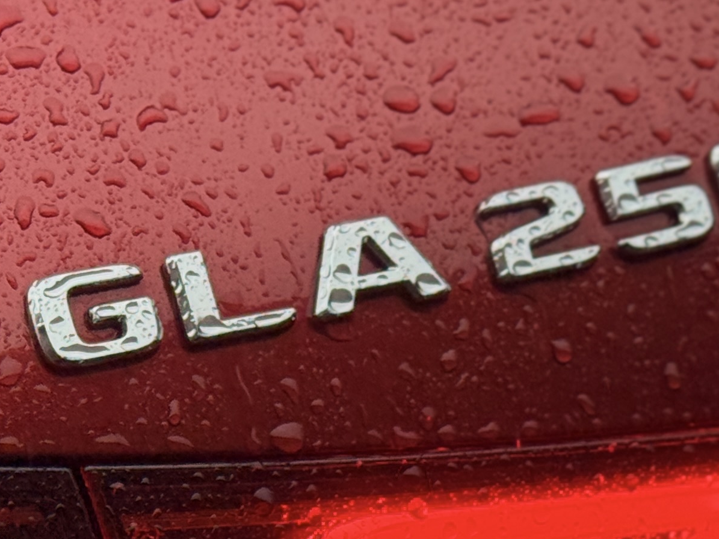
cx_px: -134
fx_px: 3365
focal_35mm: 162
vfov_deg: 9.0
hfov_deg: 11.9
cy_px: 685
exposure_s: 1/120
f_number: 1.78
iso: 64
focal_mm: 6.76
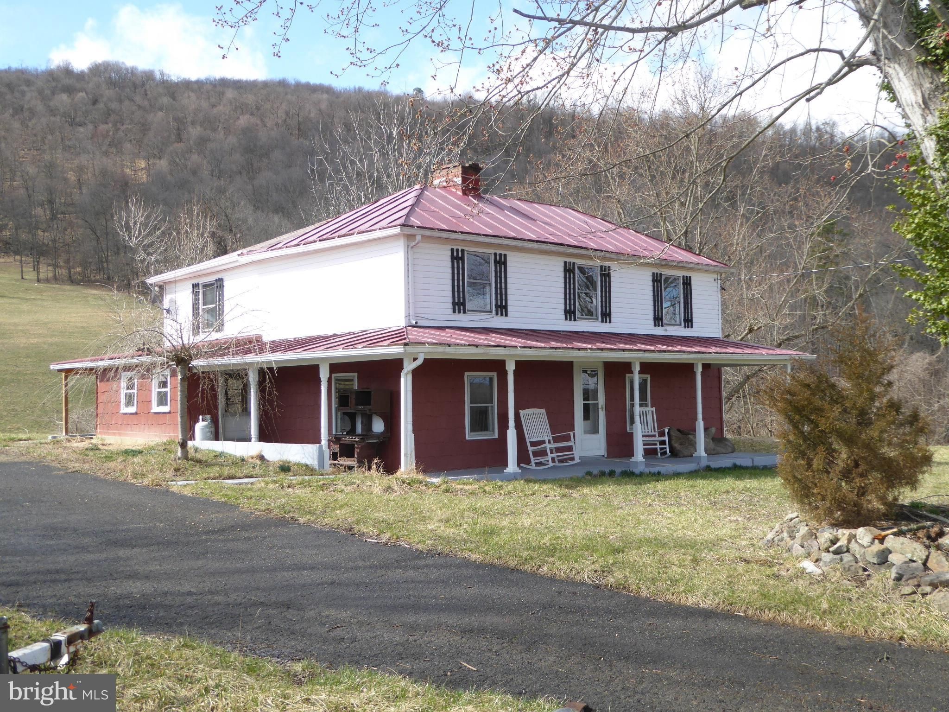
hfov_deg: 50.1
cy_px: 356
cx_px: 474
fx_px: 1014
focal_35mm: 37
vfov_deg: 38.7
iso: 100
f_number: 3.7
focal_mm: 6.7
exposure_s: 1/320
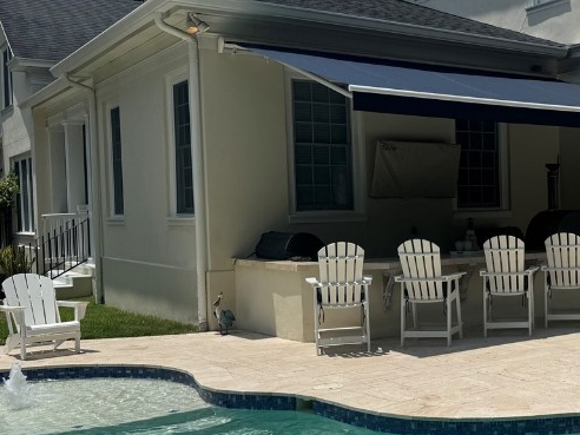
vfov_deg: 29.1
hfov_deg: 35.5
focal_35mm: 50
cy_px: 236
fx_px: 838
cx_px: 543
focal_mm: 6.76
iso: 80
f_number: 1.78
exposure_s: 1/7937
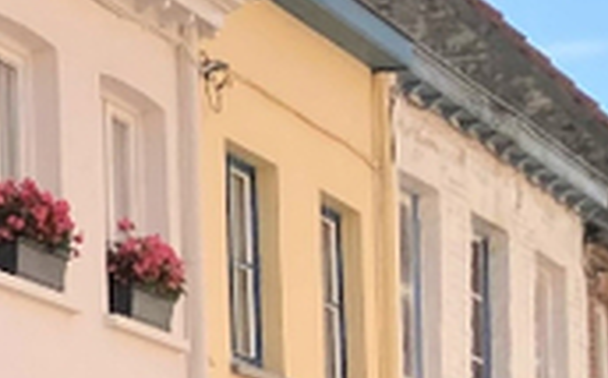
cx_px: -1168
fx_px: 3426
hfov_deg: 8.6
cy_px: 555
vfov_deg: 6.2
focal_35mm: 207
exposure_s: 1/1245
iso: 20
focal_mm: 3.99
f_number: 1.8
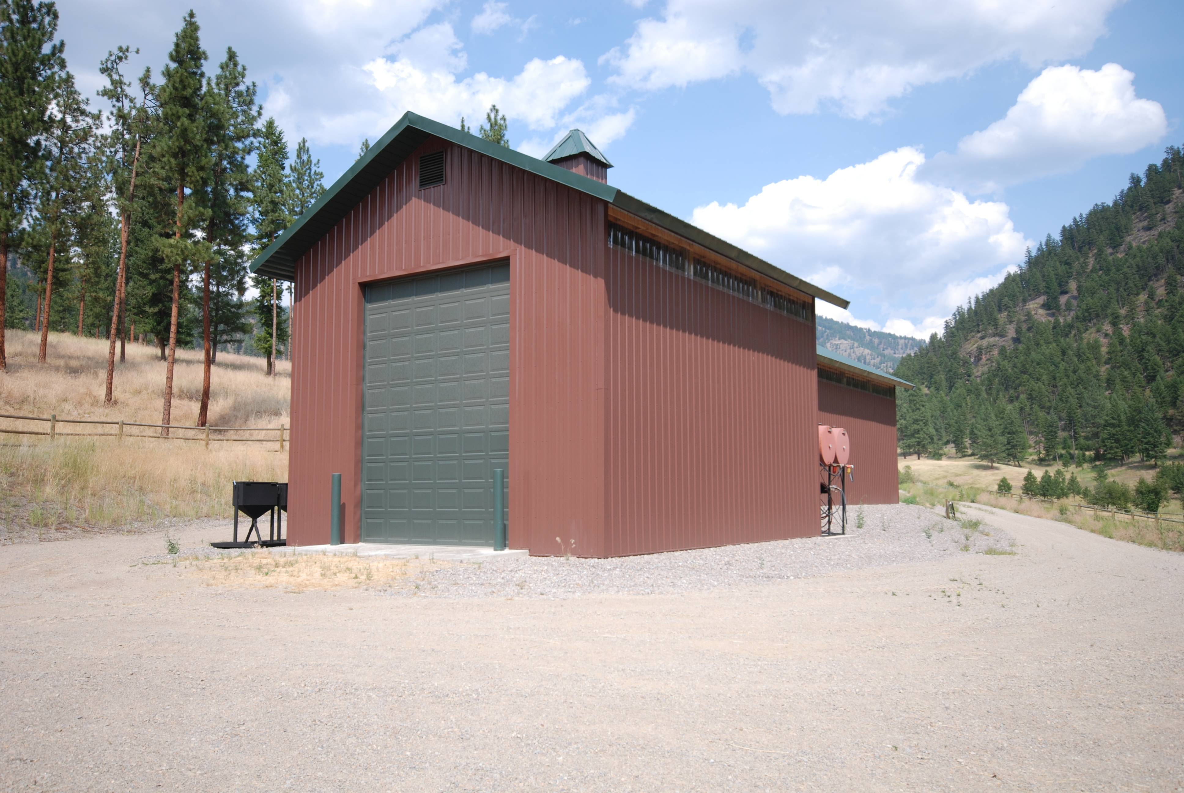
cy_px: 396
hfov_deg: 61.9
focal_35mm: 30
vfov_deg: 43.7
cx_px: 592
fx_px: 988
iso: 100
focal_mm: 20
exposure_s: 1/160
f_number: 6.3
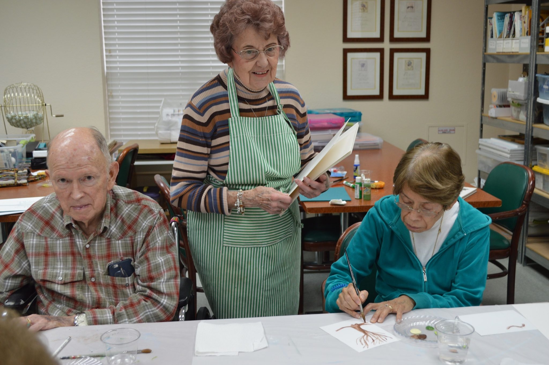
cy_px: 182
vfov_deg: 34.2
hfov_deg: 49.6
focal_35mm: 39
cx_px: 274
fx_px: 594
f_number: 5
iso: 400
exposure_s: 1/30
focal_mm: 26
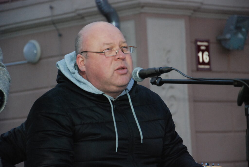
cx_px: 124
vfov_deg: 8.7
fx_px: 1090
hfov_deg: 13.0
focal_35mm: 158
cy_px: 84
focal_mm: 105
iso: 1600
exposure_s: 1/80
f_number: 5.6
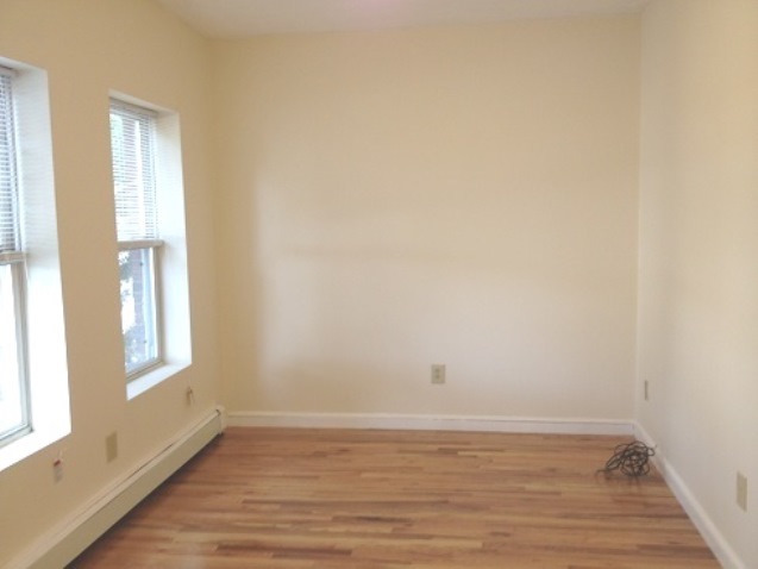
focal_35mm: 35
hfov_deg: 52.6
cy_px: 284
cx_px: 379
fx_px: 767
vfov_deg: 40.7
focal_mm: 4.28
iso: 64
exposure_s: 1/20
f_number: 2.4
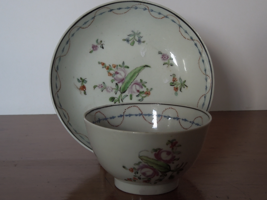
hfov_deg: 28.2
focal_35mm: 69
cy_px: 100
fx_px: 532
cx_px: 134
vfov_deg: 21.3
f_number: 4.4
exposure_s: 1/30
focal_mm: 12.5
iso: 400
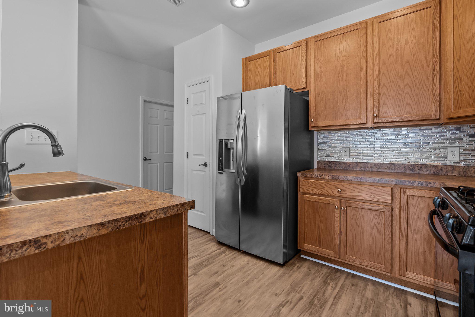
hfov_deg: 96.7
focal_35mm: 16
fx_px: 211
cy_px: 158
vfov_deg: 73.8
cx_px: 238
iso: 2000
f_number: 8
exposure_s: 1/30
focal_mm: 16
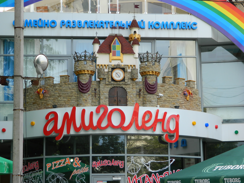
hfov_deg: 23.3
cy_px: 92
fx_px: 592
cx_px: 122
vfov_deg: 17.6
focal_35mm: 84
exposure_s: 1/125
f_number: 4.2
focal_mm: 15.1
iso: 80
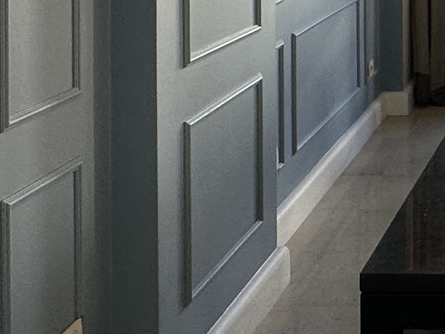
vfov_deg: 17.8
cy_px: -134
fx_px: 977
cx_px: 587
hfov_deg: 22.7
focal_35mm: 76
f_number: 2.2
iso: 64
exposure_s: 1/99
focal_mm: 2.22
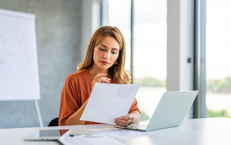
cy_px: 74
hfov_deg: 38.9
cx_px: 115
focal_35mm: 52
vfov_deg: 24.9
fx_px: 327
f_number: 1.4
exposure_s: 1/640
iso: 100
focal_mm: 50
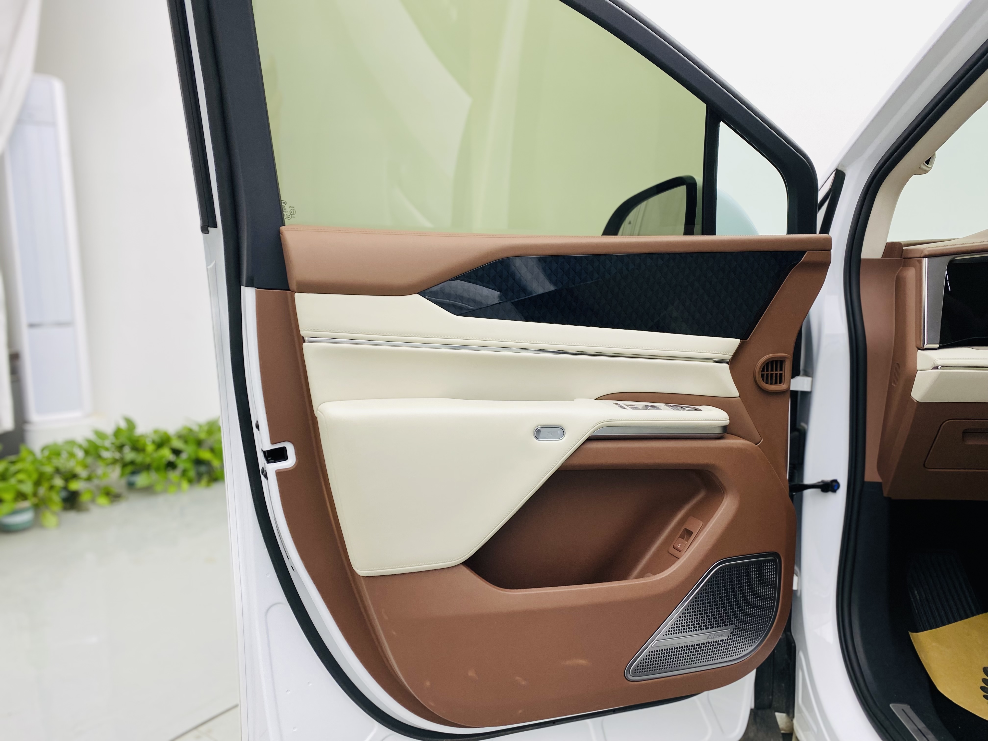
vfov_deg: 53.1
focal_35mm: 26
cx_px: 494
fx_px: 742
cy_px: 370
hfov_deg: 67.3
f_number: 1.8
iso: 50
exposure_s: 1/100
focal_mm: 4.25
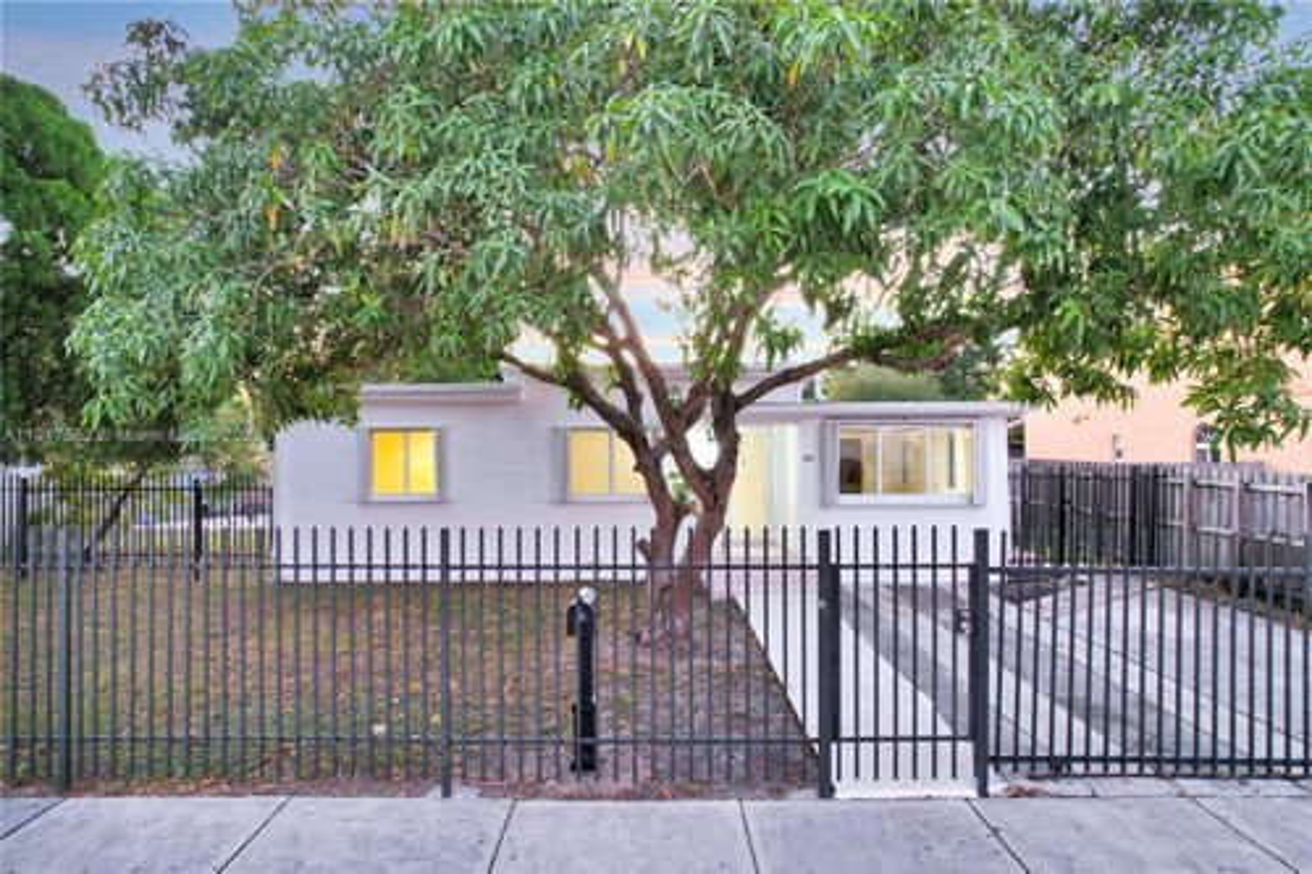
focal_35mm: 22
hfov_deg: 78.6
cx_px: 656
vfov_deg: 57.2
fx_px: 801
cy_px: 437
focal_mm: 8.38
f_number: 2.8
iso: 260
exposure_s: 1/15
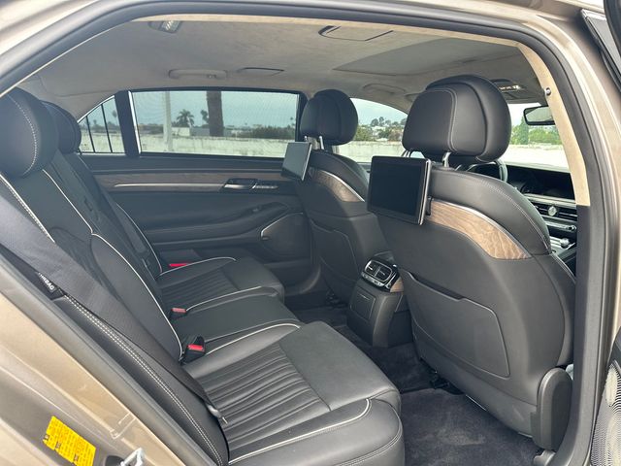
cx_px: 310
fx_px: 431
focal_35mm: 24
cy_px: 233
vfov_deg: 56.8
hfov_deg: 71.6
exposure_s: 1/166
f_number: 1.78
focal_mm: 6.86
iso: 80
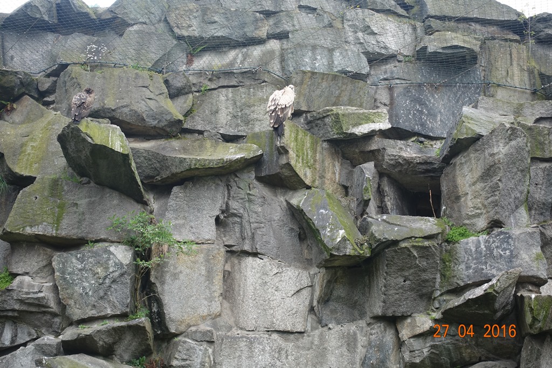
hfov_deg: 28.8
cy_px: 184
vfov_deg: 19.5
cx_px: 276
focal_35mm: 70
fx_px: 1073
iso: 125
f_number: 3.5
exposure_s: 1/80
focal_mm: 25.7
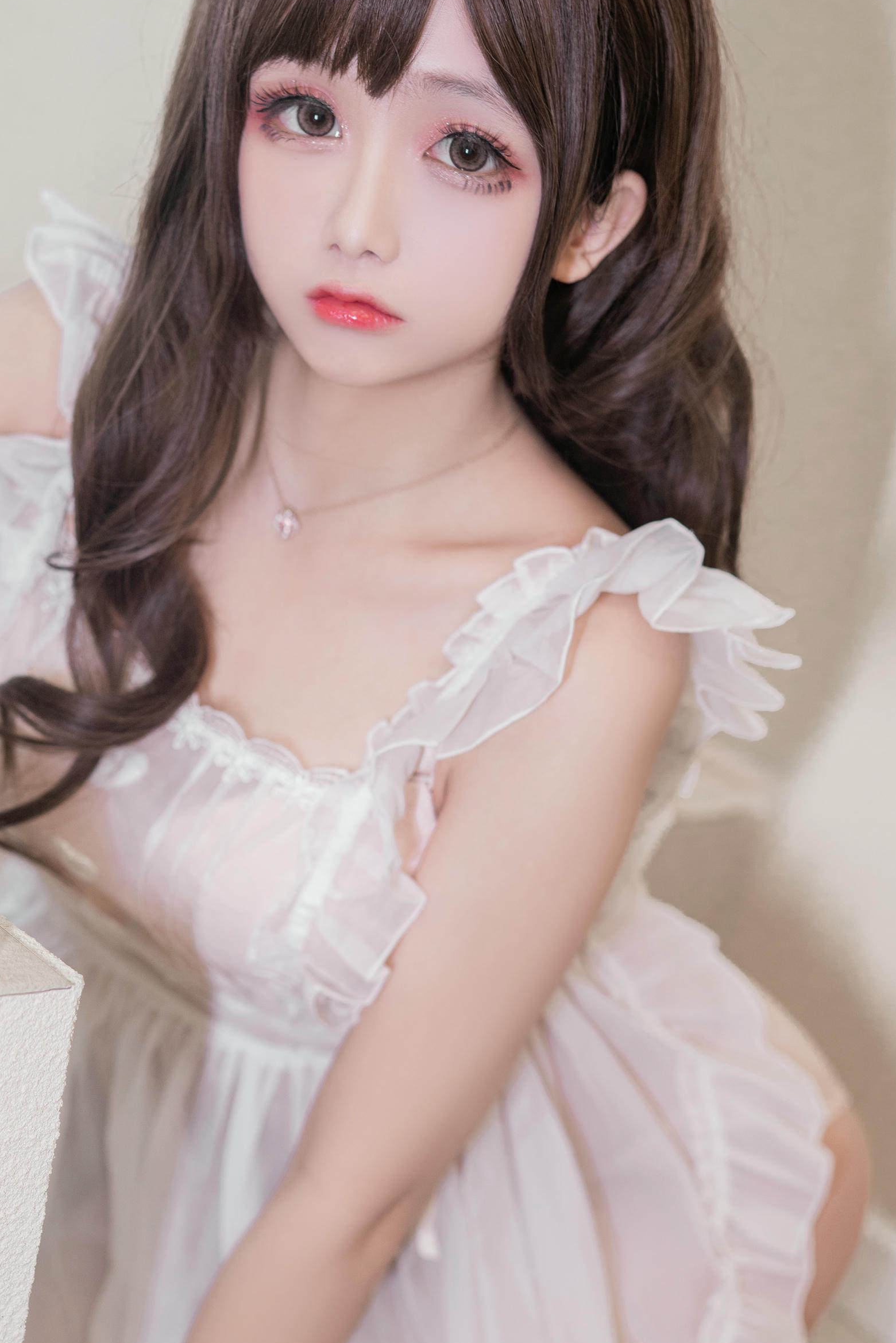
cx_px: 228
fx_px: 3172
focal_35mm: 85
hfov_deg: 16.0
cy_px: 820
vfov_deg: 23.9
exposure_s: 1/160
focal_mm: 50
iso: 500
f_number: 2.5
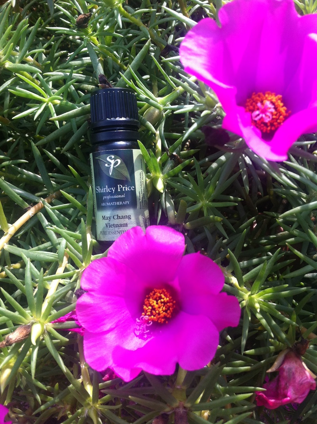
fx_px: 428
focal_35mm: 35
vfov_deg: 52.7
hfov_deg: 40.6
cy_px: 212
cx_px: 158
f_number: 2.8
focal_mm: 3.85
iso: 80
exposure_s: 1/355
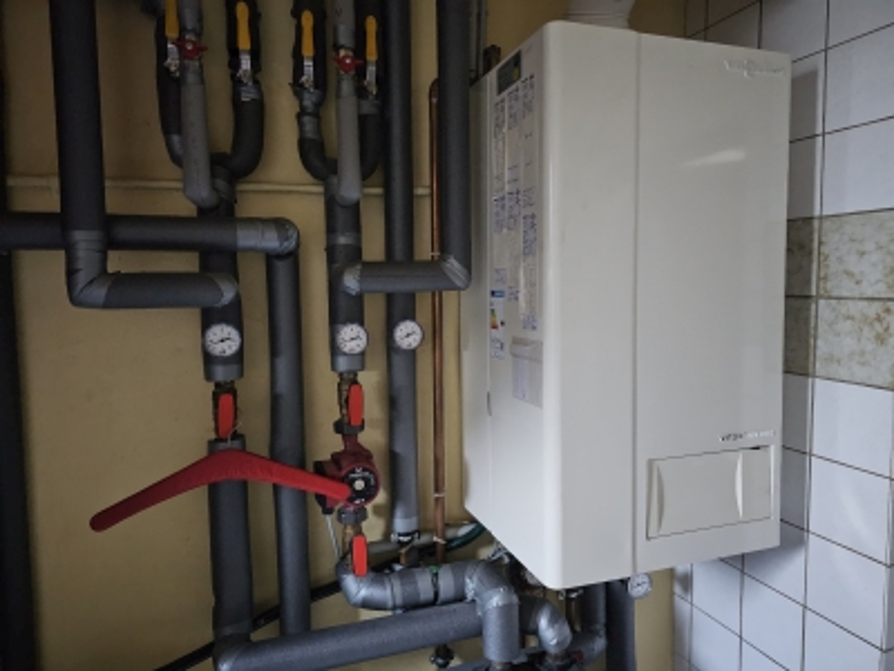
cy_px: 336
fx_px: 594
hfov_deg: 73.9
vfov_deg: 58.9
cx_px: 447
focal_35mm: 23
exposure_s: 1/50
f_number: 1.7
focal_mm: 6.3
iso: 2000
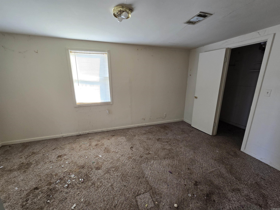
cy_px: 105
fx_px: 105
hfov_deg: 106.2
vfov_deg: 89.9
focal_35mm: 13
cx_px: 140
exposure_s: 1/60
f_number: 2.2
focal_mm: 2.2
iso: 80
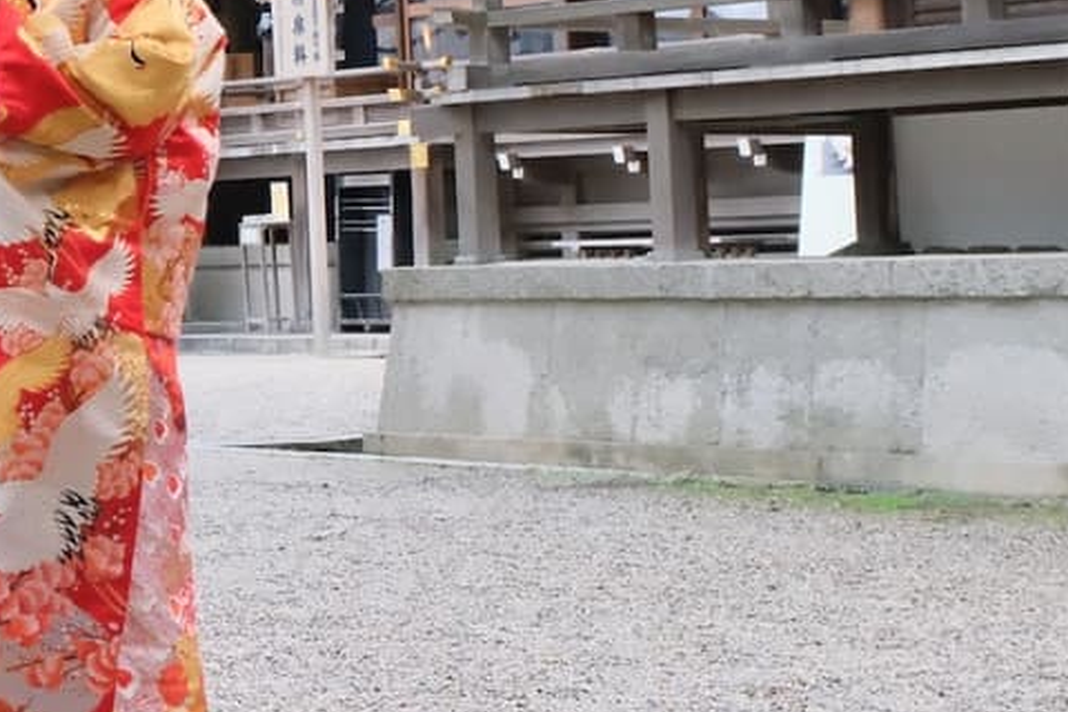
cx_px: -492
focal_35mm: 117
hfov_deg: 16.1
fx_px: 3471
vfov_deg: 11.6
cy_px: -37
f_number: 5.6
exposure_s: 1/80
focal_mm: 26.2
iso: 3200
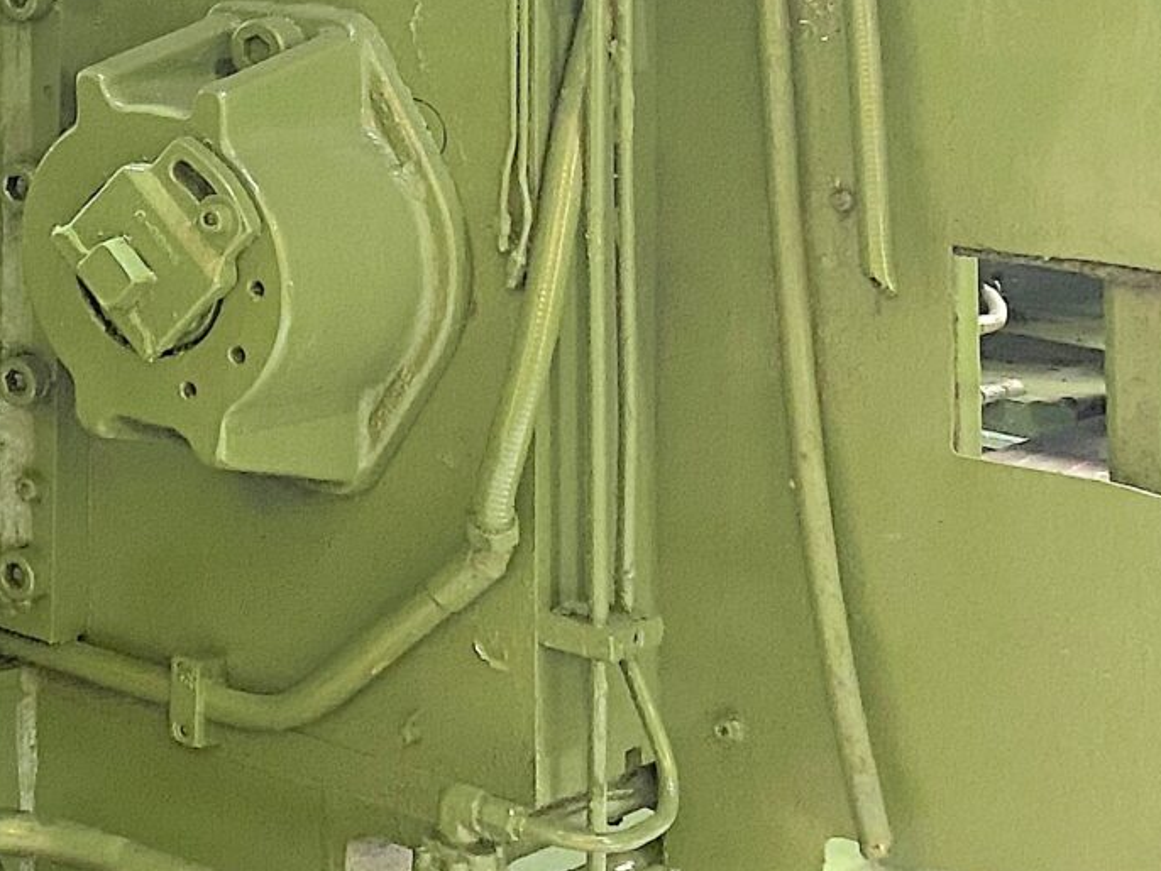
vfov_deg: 14.0
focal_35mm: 97
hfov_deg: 17.2
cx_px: -817
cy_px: -550
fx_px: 3254
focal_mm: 4.25
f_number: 1.8
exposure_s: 1/60
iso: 160
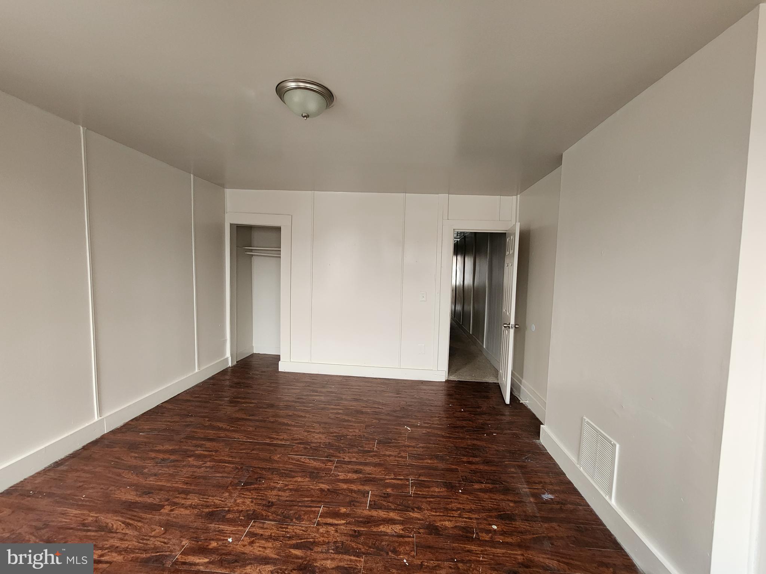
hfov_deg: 106.2
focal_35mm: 13
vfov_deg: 89.9
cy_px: 287
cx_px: 383
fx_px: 288
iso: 320
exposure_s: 1/60
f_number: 2.2
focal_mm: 2.2
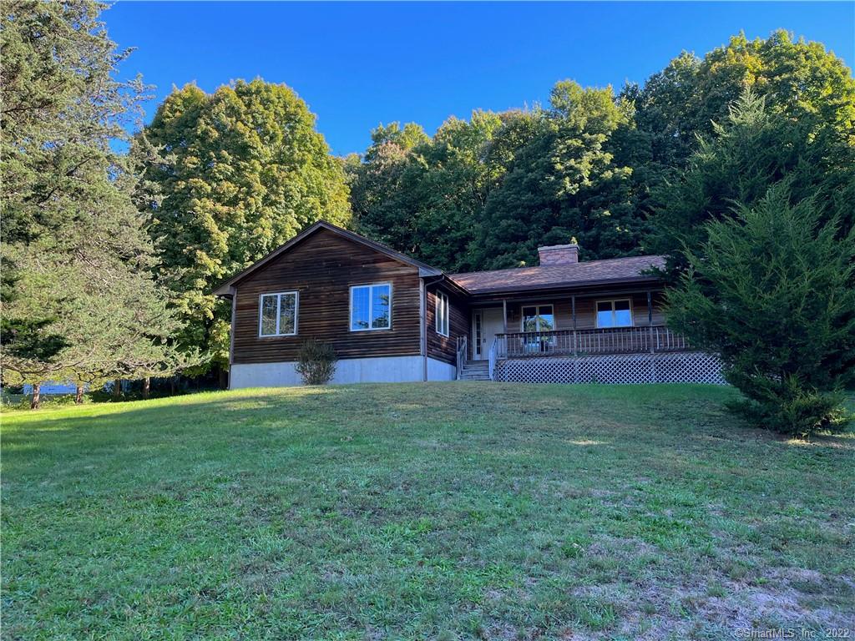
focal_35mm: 26
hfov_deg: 67.3
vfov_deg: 53.1
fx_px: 642
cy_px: 320
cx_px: 428
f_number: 1.6
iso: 50
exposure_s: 1/363
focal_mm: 5.1
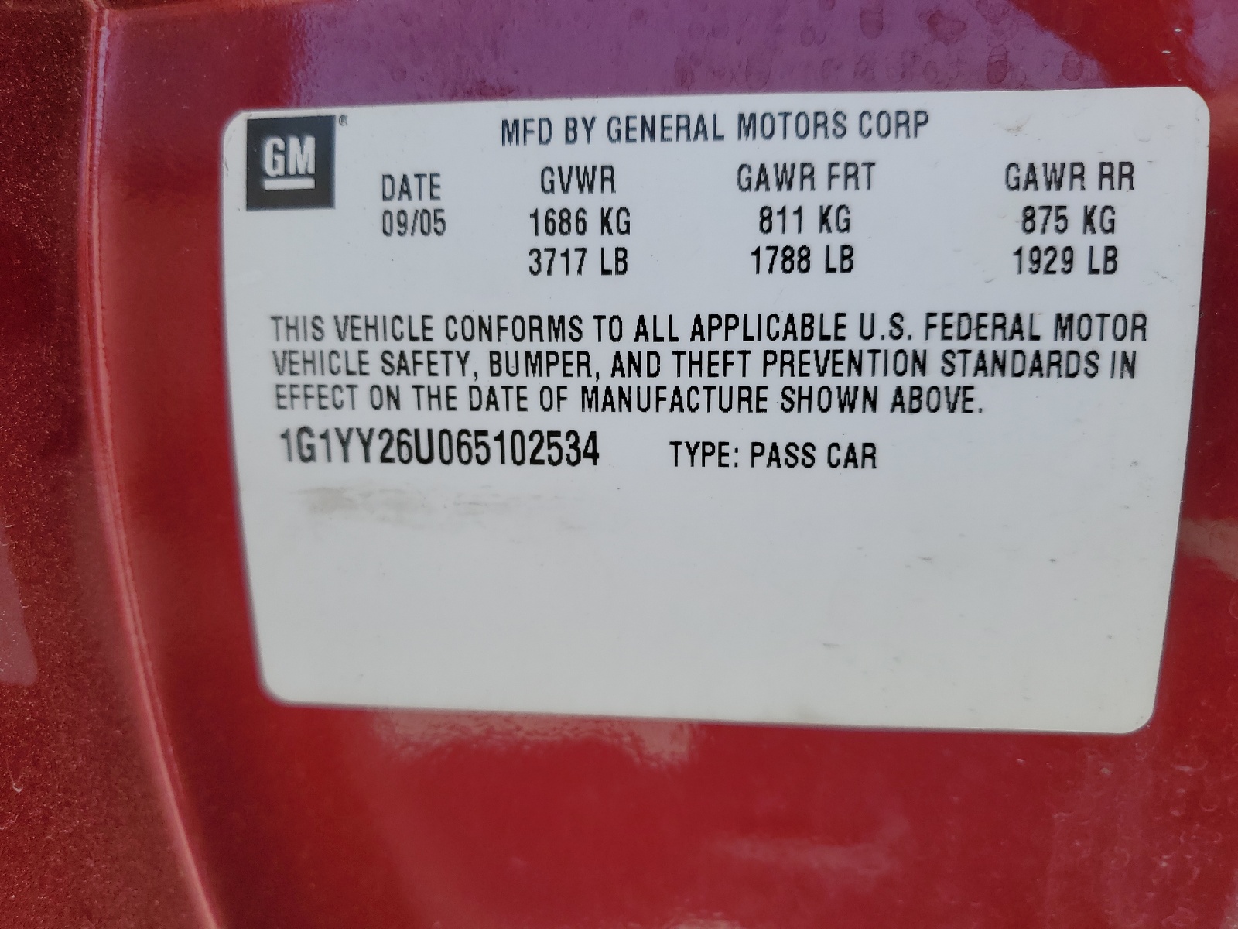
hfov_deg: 67.3
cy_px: 464
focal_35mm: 26
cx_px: 619
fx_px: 930
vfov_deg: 53.1
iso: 50
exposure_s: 1/1000
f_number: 1.5
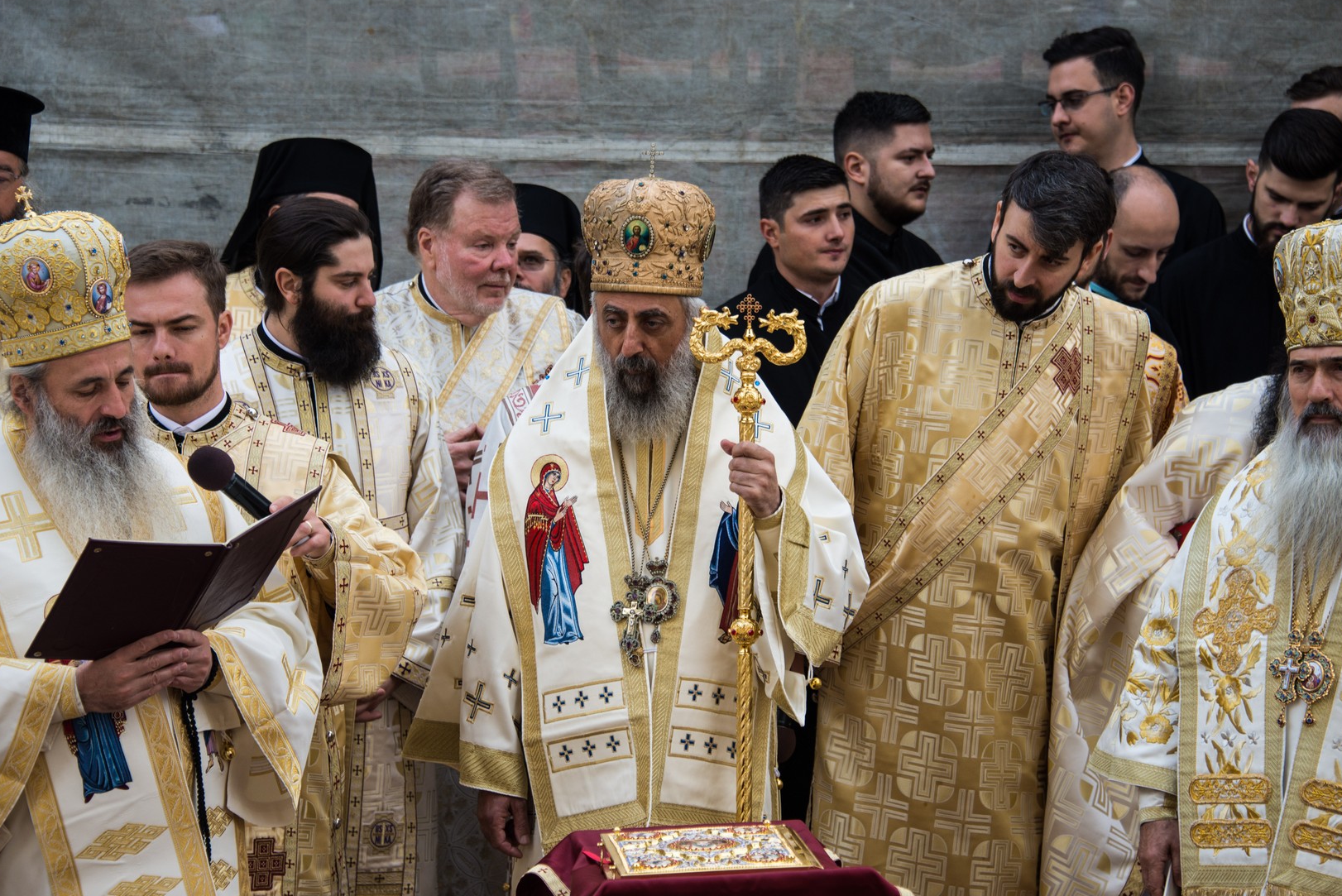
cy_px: 485
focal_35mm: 144
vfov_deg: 9.5
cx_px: 688
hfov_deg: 14.2
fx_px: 5370
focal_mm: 122
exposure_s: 1/125
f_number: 5.6
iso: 250
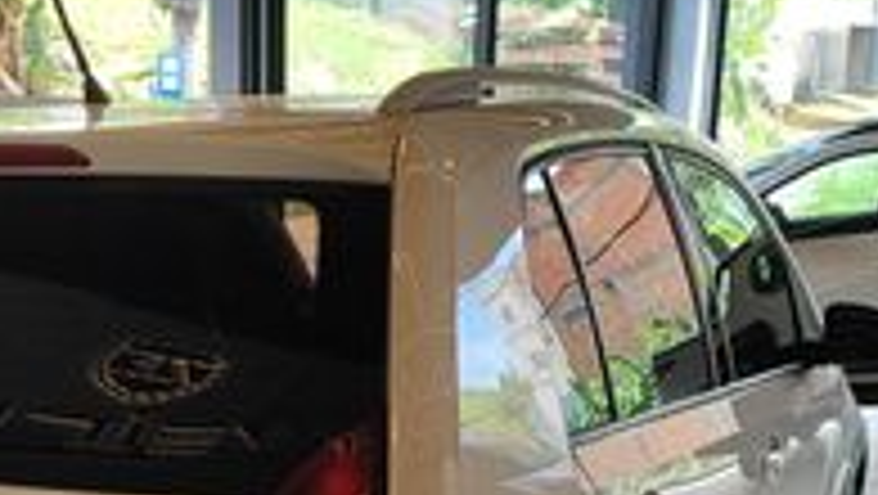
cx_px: 221
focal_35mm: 63
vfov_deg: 17.9
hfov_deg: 32.7
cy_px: 652
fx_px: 1468
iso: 60
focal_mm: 5.89
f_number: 1.89
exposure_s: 1/120
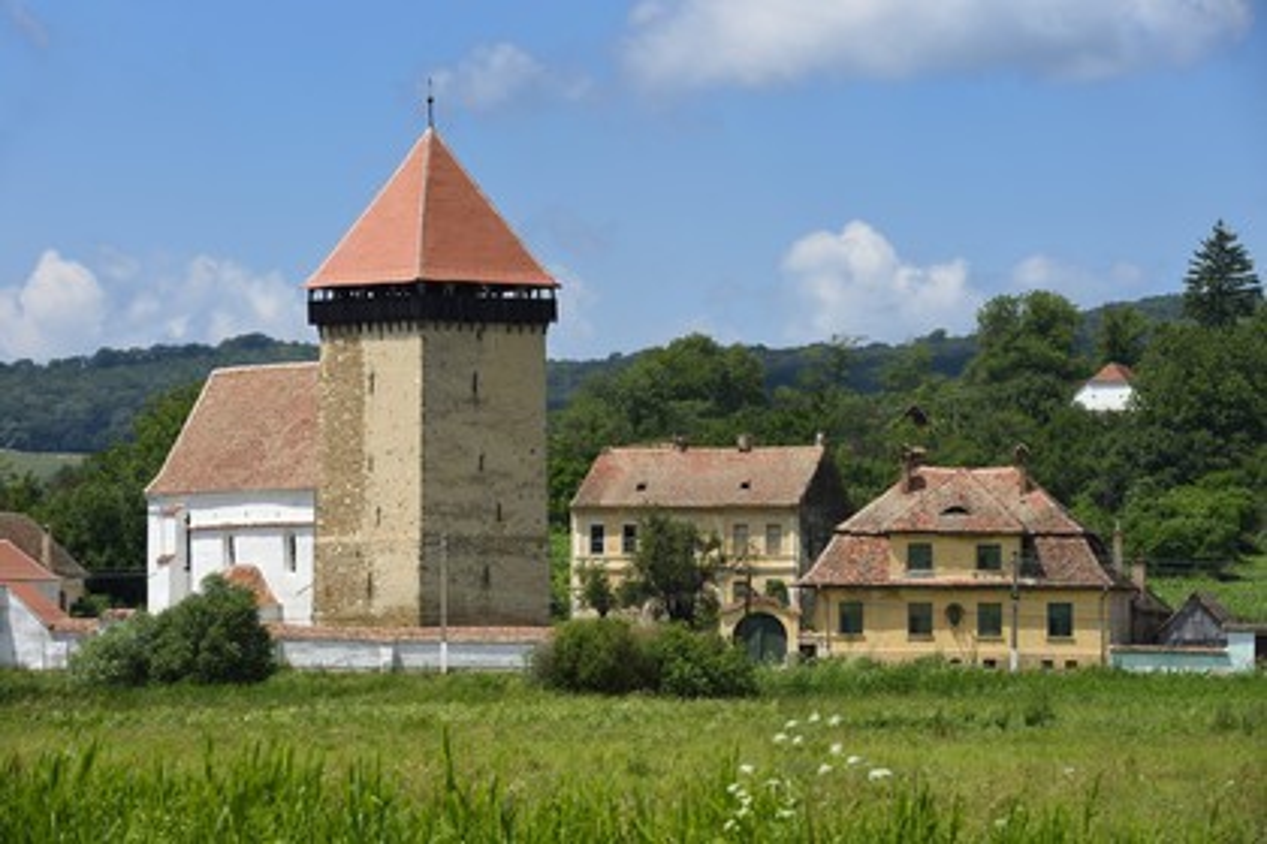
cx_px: 634
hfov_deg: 12.1
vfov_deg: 8.1
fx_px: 5983
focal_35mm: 170
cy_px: 422
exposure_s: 1/400
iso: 200
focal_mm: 170
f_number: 11
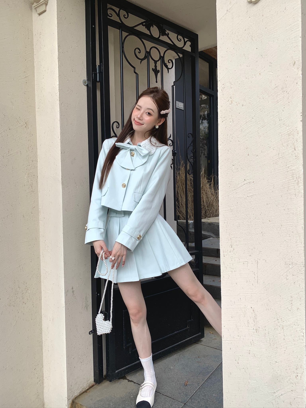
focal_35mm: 26
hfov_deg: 53.1
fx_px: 306
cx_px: 153
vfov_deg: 67.3
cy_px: 204
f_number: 1.8
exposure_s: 1/343
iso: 25
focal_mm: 4.25
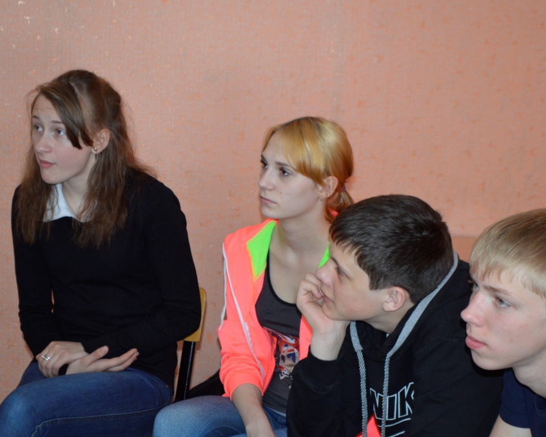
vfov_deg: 18.1
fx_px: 1374
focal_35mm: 85
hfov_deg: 22.5
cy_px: 219
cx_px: 289
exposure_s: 1/60
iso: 1100
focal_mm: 50
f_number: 5.6
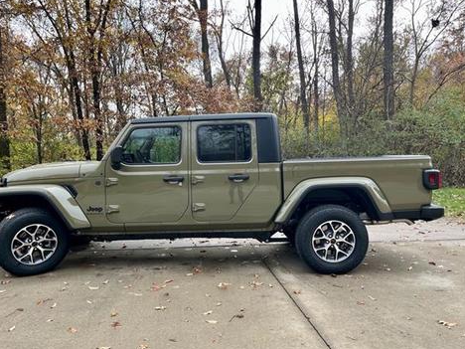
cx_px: 218
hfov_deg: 63.4
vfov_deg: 49.7
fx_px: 376
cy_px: 176
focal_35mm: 28
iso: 50
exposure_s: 1/793
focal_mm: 5.1
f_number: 1.6
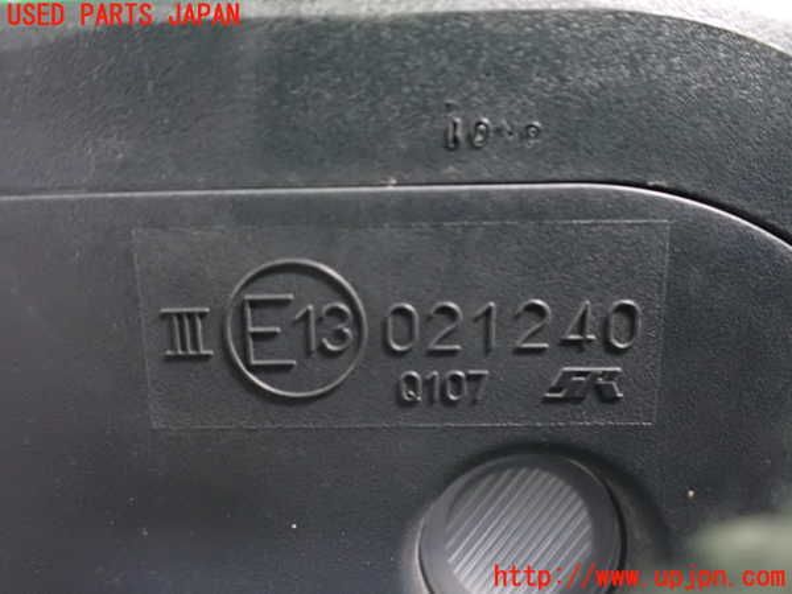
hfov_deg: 60.0
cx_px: 396
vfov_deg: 46.8
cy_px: 297
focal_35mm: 30
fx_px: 686
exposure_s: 1/15
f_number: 2.3
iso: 1600
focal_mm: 5.4
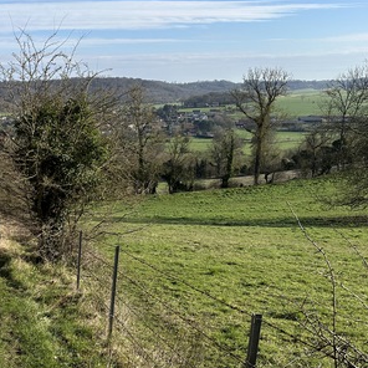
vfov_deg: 39.0
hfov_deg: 36.4
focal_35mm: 43
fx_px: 517
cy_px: 219
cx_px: 27
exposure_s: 1/3472
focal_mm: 6.86
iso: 80
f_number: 1.78
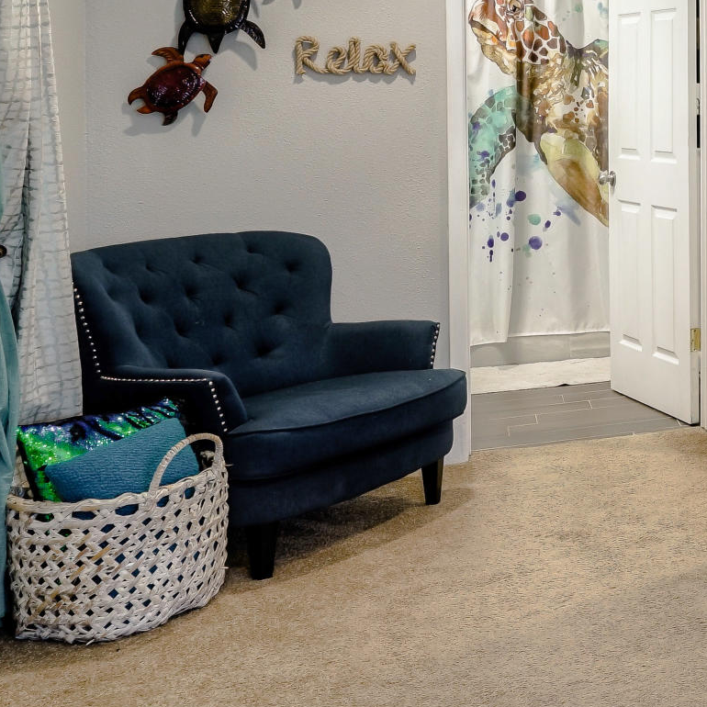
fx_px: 1225
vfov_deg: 30.9
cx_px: 1125
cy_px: 87
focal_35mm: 53
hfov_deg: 23.7
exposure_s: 1.6
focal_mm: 16
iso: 100
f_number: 8
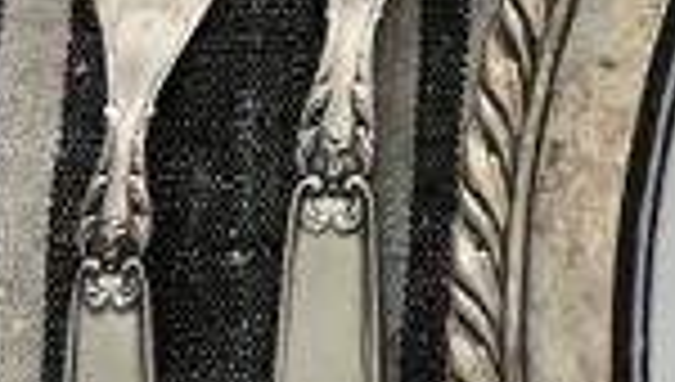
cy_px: -193
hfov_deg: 10.0
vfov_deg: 6.2
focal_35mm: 193
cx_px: 1534
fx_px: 3461
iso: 500
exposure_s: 1/30
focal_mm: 5.7
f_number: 1.5
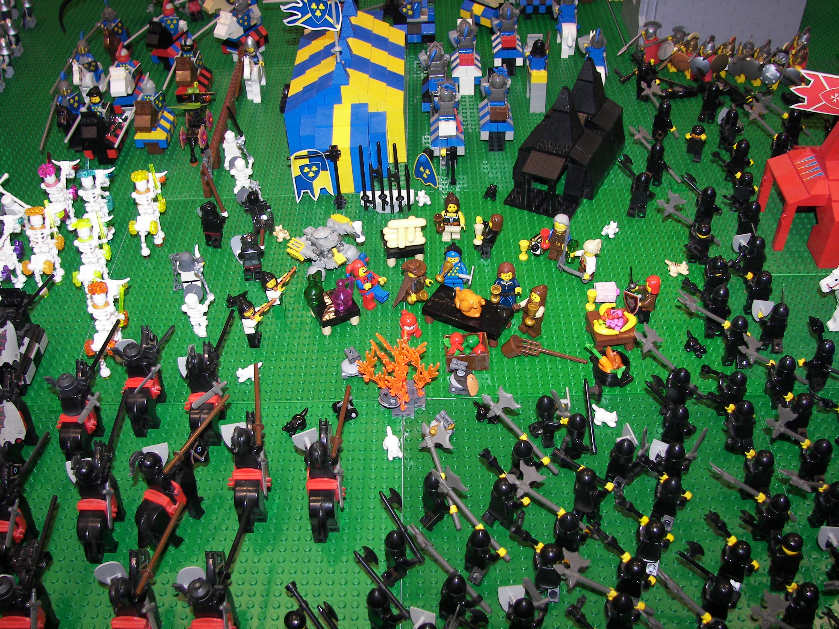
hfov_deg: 51.4
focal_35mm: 36
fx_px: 873
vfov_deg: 39.7
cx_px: 420
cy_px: 314
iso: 64
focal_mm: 6
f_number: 2.8
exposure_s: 1/30
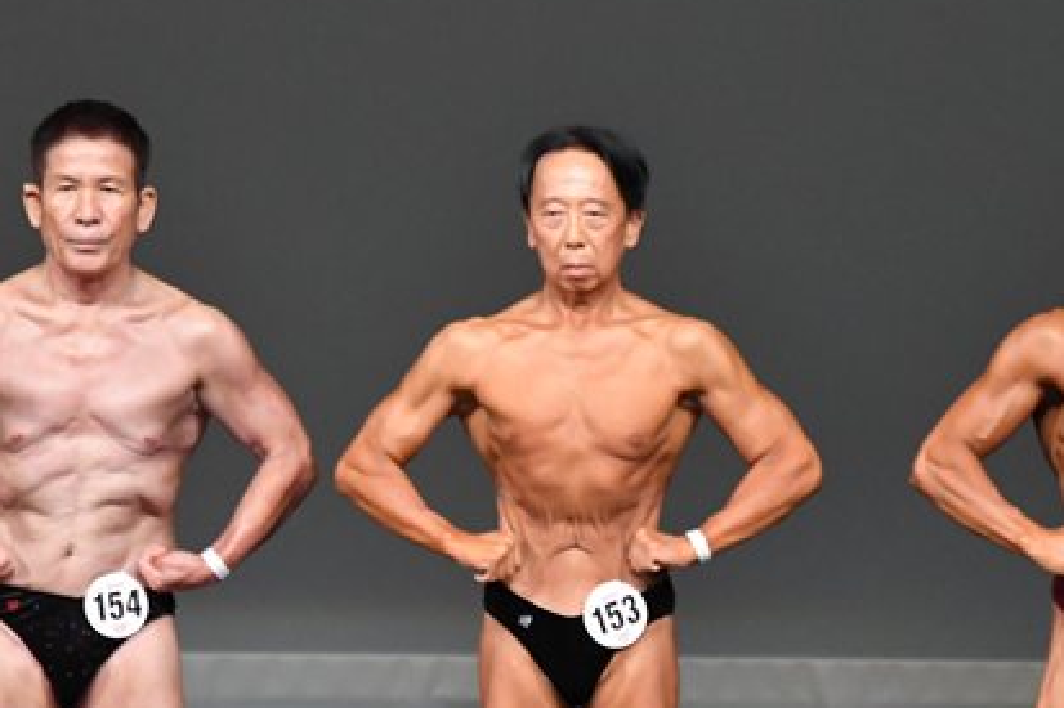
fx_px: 19114
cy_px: 626
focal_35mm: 647
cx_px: 542
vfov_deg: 2.1
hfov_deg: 3.2
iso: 4000
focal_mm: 230
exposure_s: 1/400
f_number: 5.6
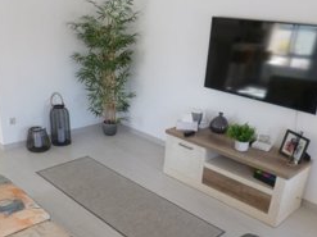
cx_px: 162
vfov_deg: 39.9
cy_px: 167
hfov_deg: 52.6
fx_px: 320
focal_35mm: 35
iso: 160
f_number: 2.5
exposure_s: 1/60
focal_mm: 4.3
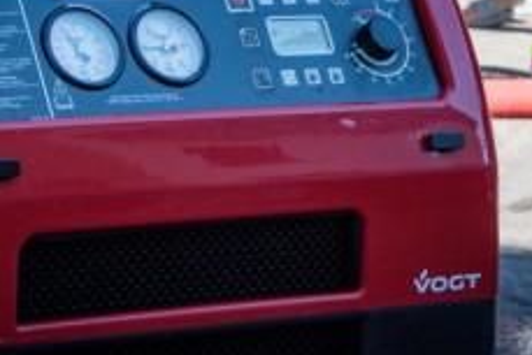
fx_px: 3490
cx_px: 290
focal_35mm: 236
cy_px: -56
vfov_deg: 5.8
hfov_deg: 8.7
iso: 1600
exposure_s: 1/500
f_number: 11
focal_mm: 100
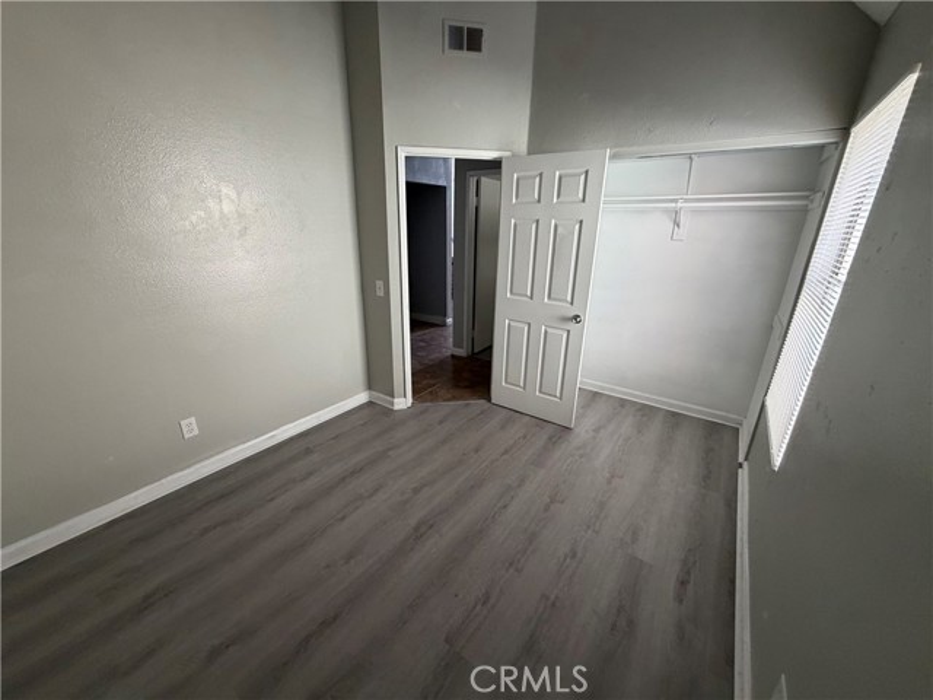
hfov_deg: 102.1
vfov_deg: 85.7
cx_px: 466
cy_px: 350
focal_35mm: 14
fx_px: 377
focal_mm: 2.22
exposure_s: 1/121
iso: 320
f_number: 2.2
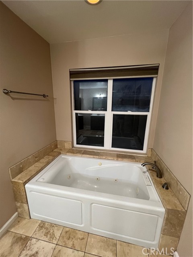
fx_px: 97
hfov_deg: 89.9
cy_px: 128
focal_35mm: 13
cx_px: 96
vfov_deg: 106.2
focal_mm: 1.57
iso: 200
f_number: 1.8
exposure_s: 1/60
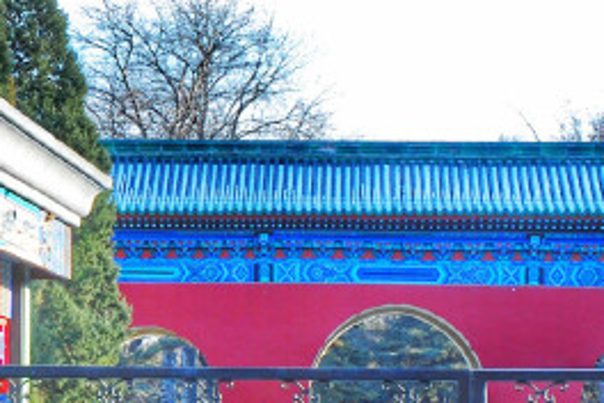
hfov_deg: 14.9
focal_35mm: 135
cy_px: 311
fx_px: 2265
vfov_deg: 10.1
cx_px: 2
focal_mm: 34
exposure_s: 1/50
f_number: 8
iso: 100
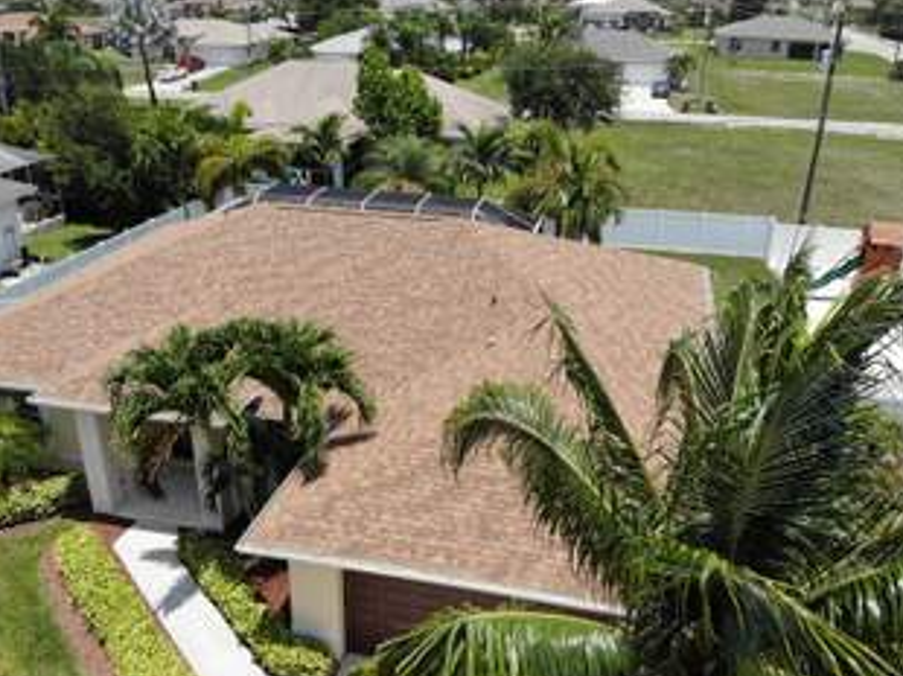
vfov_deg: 45.1
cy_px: 414
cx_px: 434
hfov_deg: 58.4
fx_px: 808
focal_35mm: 31
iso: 100
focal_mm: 4.5
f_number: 2.8
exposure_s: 1/929
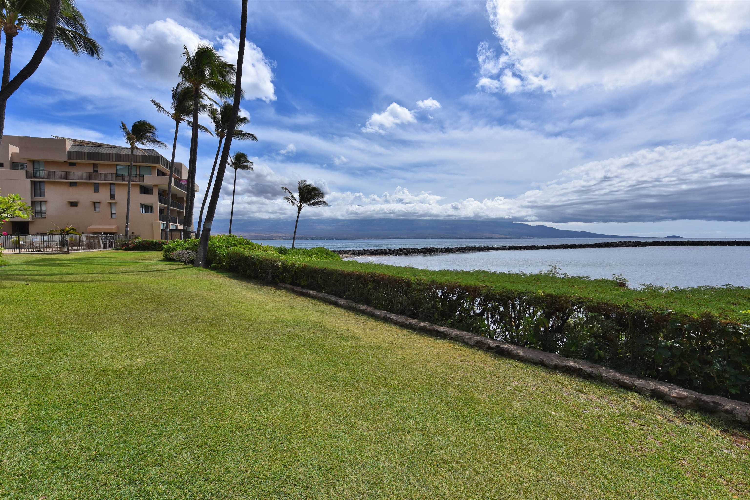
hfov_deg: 96.7
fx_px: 333
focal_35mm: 16
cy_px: 250
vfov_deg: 73.8
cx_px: 375
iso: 200
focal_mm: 16
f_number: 11
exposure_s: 1/500
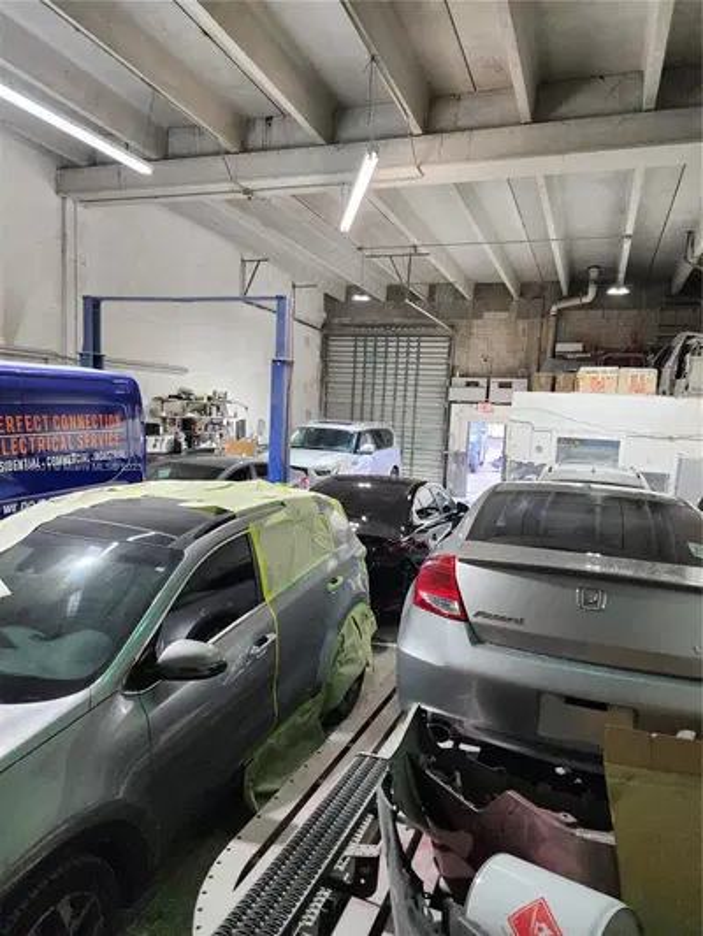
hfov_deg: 58.9
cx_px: 352
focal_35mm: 23
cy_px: 468
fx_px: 623
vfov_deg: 73.9
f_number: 1.8
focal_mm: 6.4
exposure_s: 1/120
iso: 320
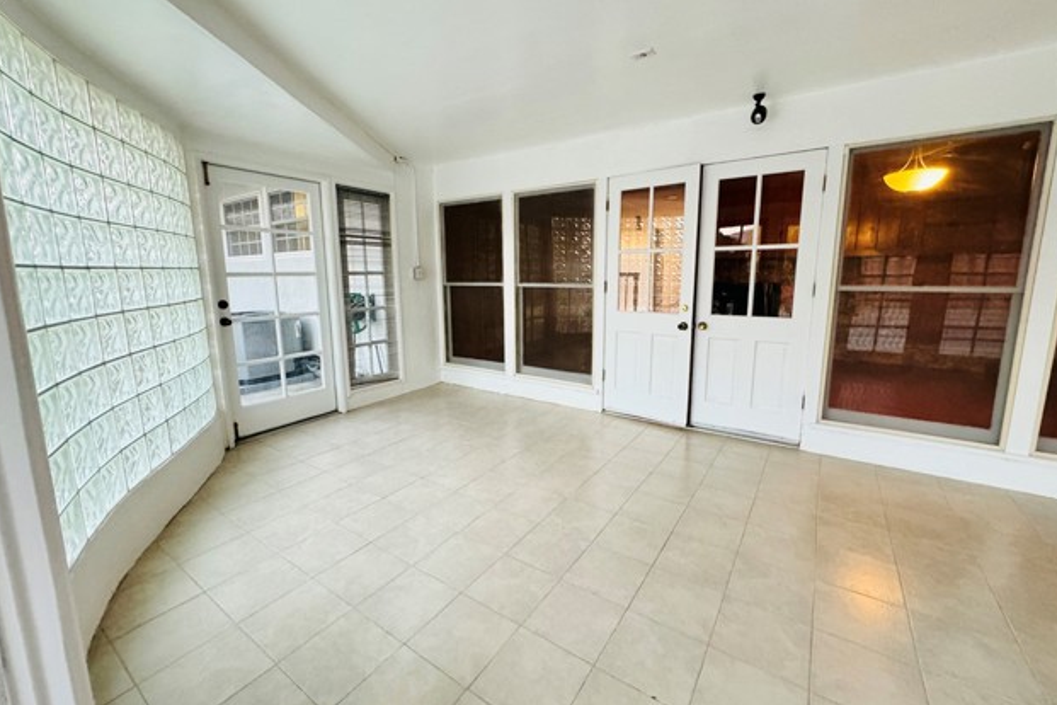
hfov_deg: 100.4
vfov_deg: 77.3
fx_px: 440
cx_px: 524
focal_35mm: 15
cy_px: 341
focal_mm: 2.22
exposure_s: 1/60
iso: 1000
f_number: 2.2
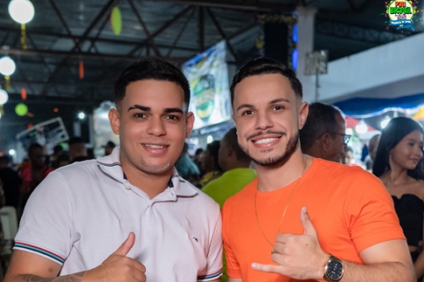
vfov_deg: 23.1
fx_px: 648
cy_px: 312
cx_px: 210
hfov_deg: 36.3
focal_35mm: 55
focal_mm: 24
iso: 2500
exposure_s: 1/400
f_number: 2.5
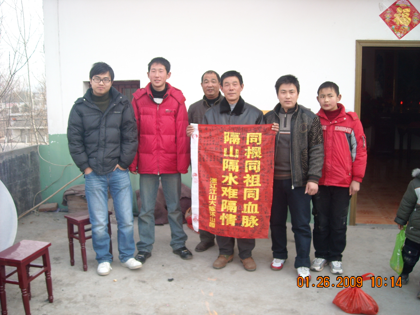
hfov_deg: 52.6
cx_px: 210
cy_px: 158
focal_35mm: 35
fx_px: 425
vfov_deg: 40.7
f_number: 2.8
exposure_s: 1/154
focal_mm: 5.7
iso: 64
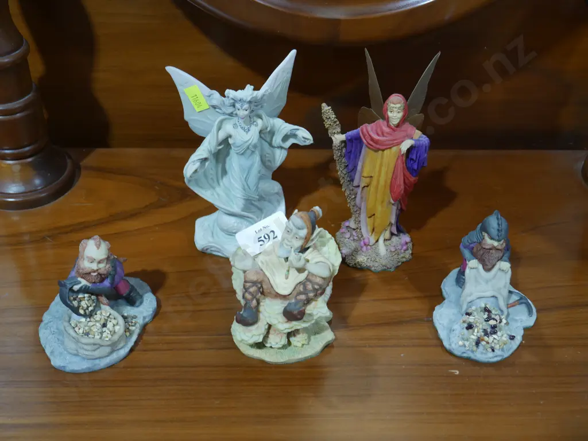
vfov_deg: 30.3
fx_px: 816
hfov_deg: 39.6
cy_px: 220
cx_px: 294
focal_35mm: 48
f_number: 5.2
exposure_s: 1/60
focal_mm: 24
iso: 800
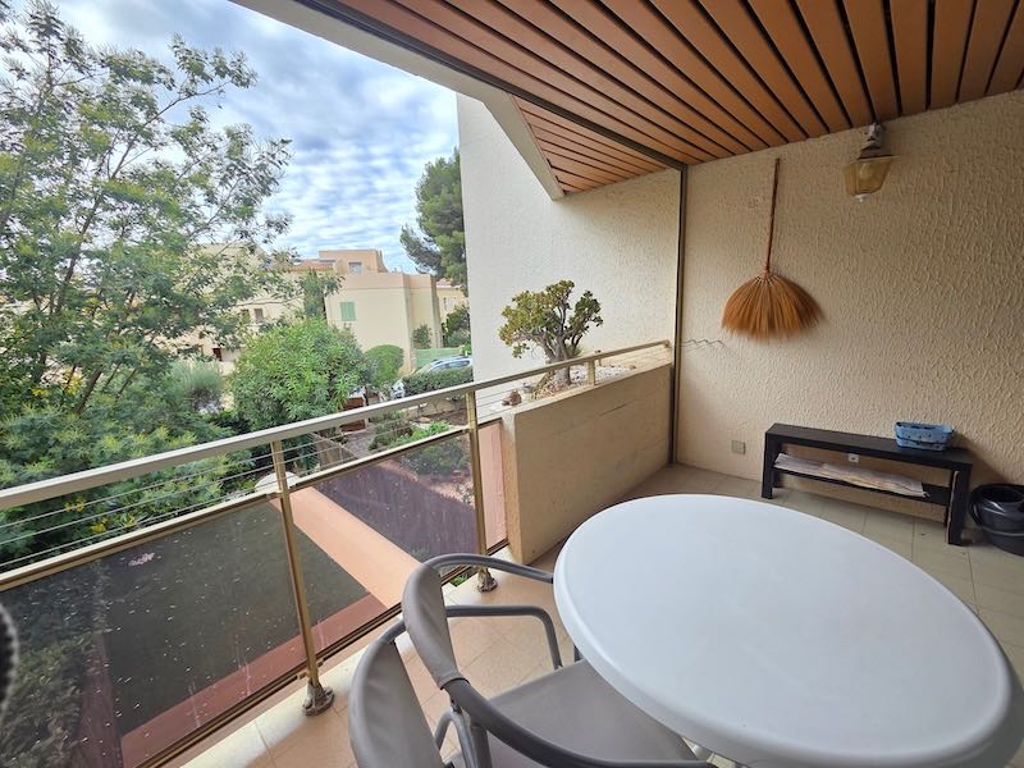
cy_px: 384
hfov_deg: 106.2
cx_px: 512
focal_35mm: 13
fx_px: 385
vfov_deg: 89.9
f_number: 2.2
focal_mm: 2.2
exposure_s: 1/171
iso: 50
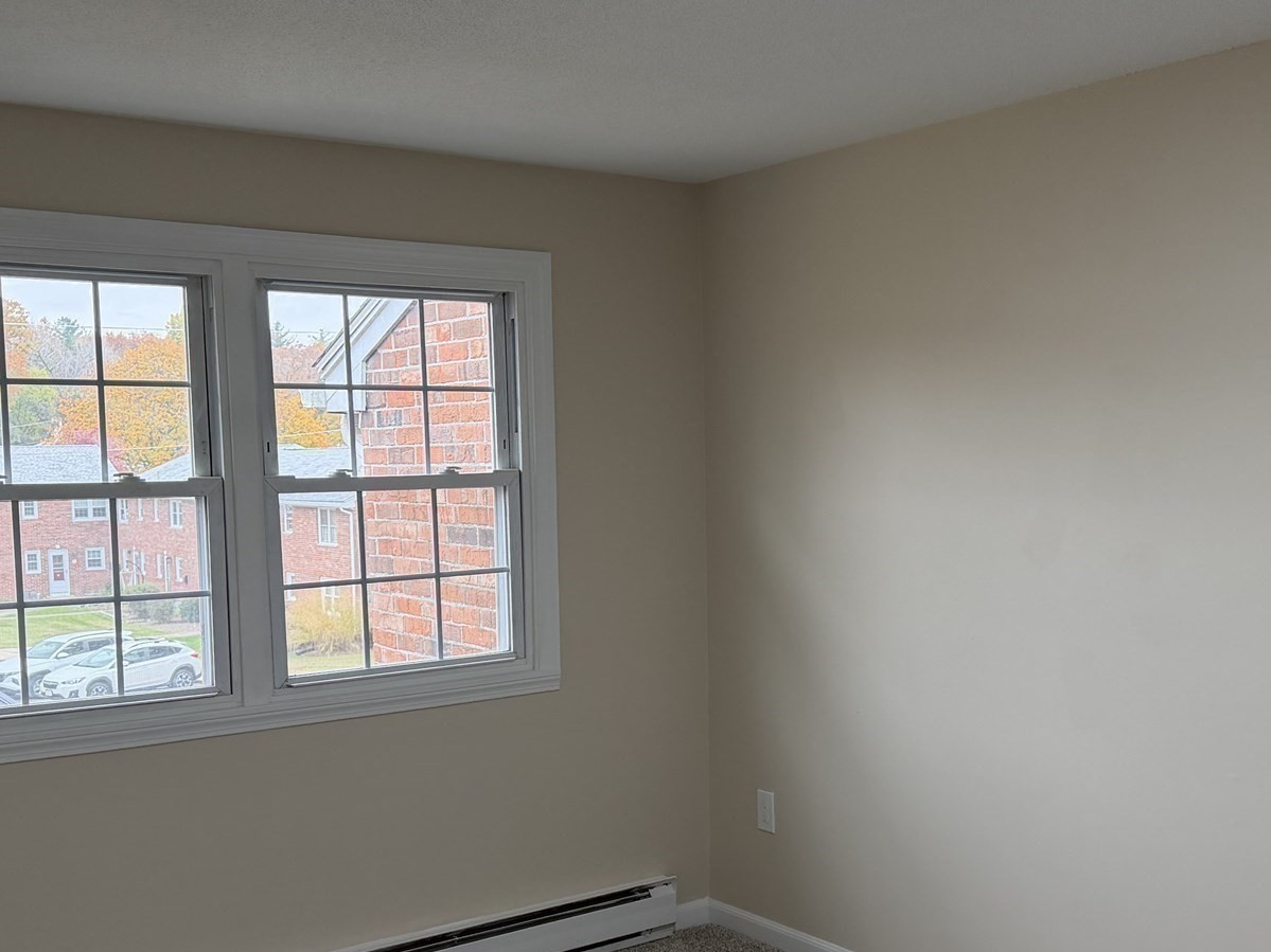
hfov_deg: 45.6
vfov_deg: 35.0
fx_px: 1505
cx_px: 746
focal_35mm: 41
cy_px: 593
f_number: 1.78
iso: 200
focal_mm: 6.76
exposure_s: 1/186
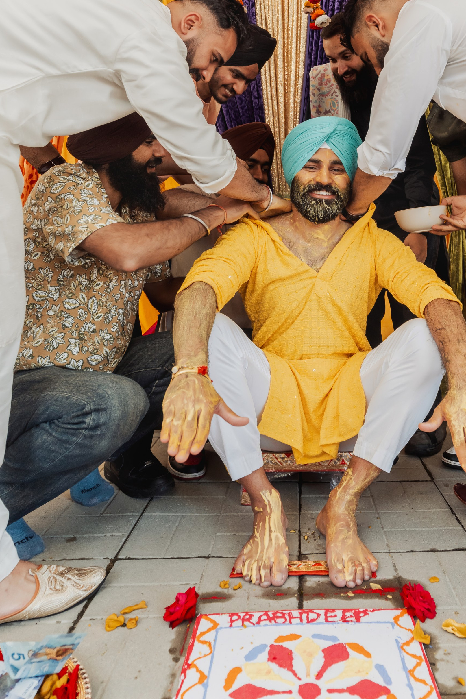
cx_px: 321
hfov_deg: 46.9
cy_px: 214
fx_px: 524
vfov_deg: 65.0
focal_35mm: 27
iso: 640
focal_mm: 17
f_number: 4
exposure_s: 1/250
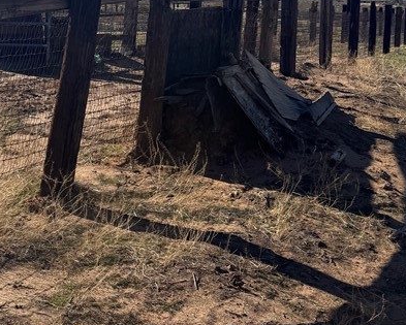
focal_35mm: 61
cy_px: -78
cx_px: 244
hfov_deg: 30.9
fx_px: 734
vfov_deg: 22.7
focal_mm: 6.76
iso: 80
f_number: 1.78
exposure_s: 1/7092
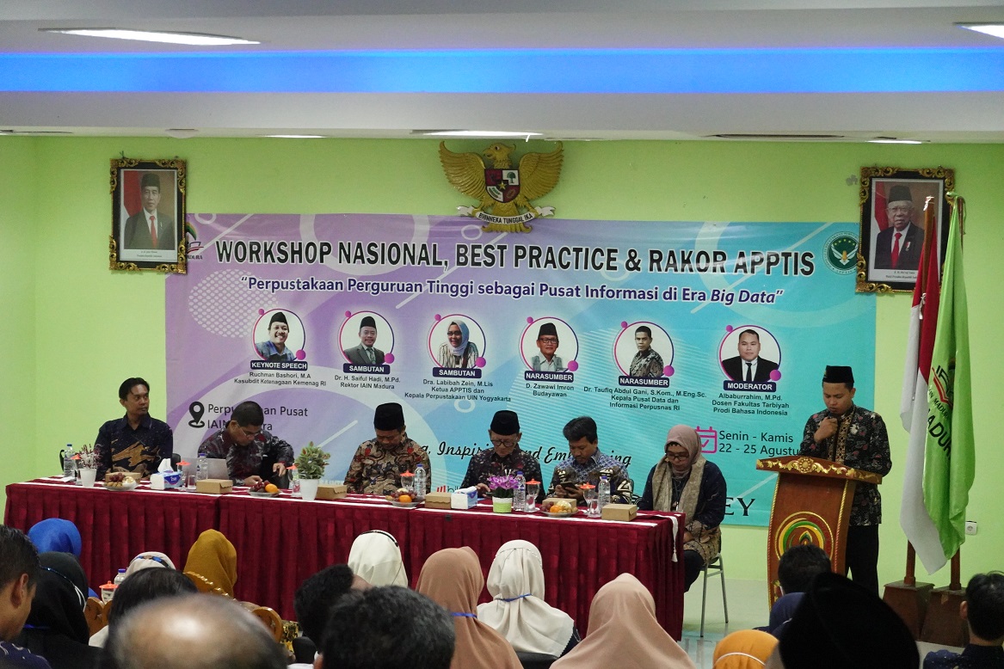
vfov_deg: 15.0
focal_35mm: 91
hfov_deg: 22.4
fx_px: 2538
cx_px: 502
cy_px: 334
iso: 3200
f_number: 4
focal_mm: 33.33
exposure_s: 1/100
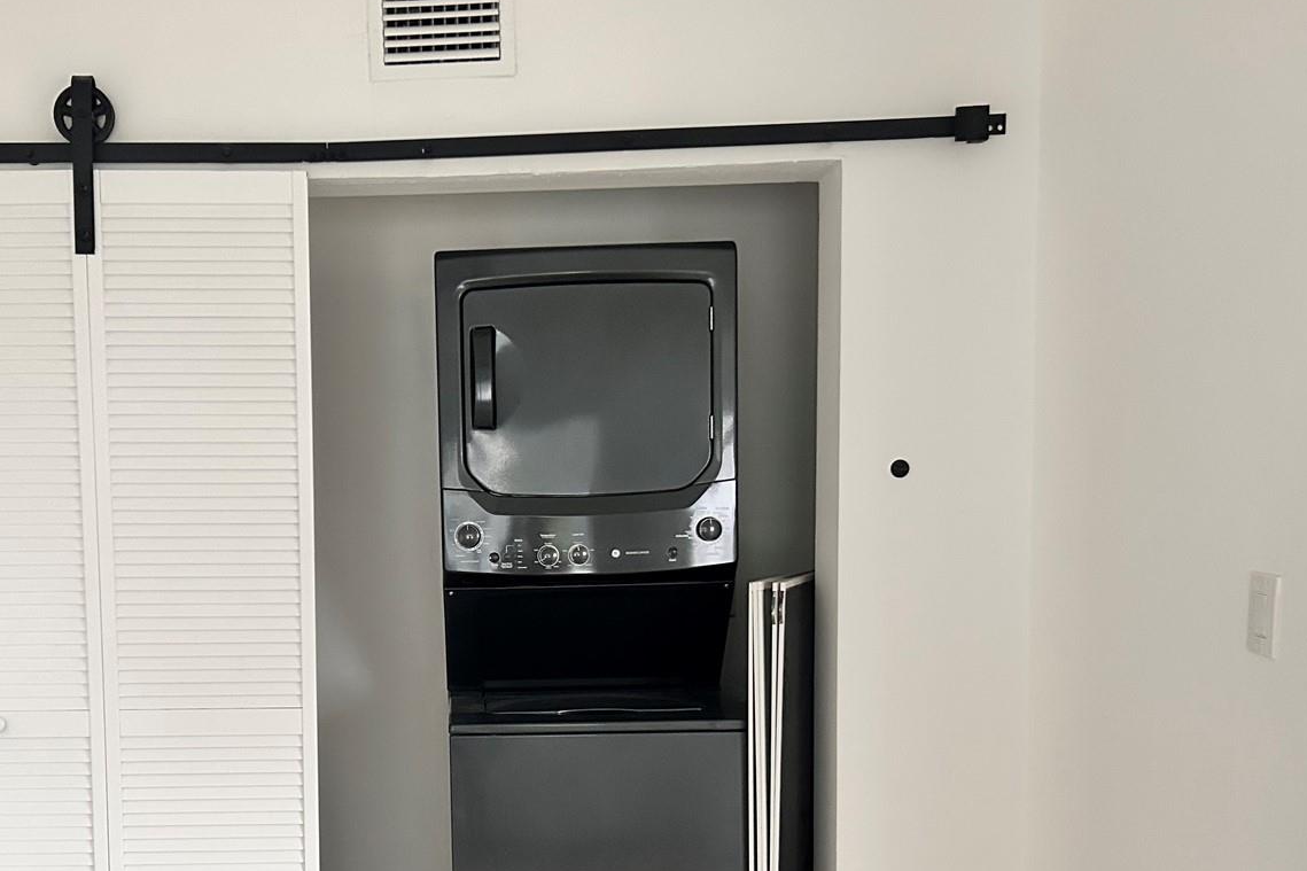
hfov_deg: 49.8
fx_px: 1379
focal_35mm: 38
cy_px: 617
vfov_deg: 34.5
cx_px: 441
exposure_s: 1/60
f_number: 1.5
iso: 400
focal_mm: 5.7
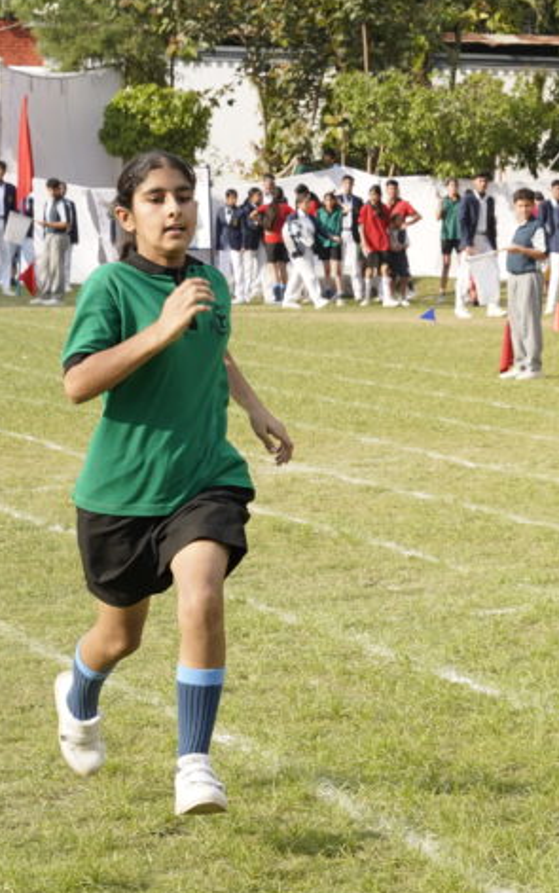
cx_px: 834
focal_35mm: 155
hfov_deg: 8.3
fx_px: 3772
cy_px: 428
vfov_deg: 13.5
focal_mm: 70
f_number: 9
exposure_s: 1/400
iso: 500
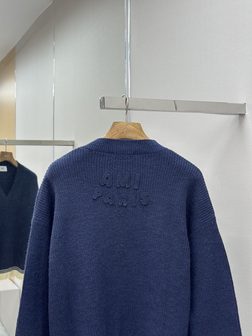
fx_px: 466
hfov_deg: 30.3
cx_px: 126
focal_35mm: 48
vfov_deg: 39.7
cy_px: 168
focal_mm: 6.86
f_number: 1.78
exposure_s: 1/235
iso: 80
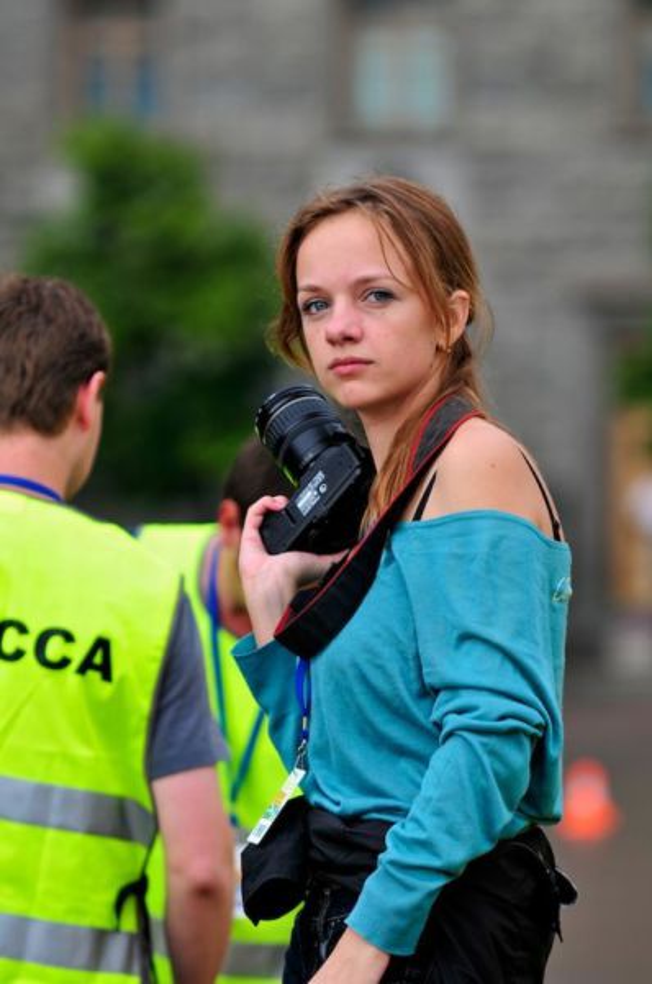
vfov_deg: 8.1
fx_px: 6951
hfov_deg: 5.4
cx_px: 326
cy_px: 492
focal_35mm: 255
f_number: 3.5
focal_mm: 170
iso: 200
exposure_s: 1/400
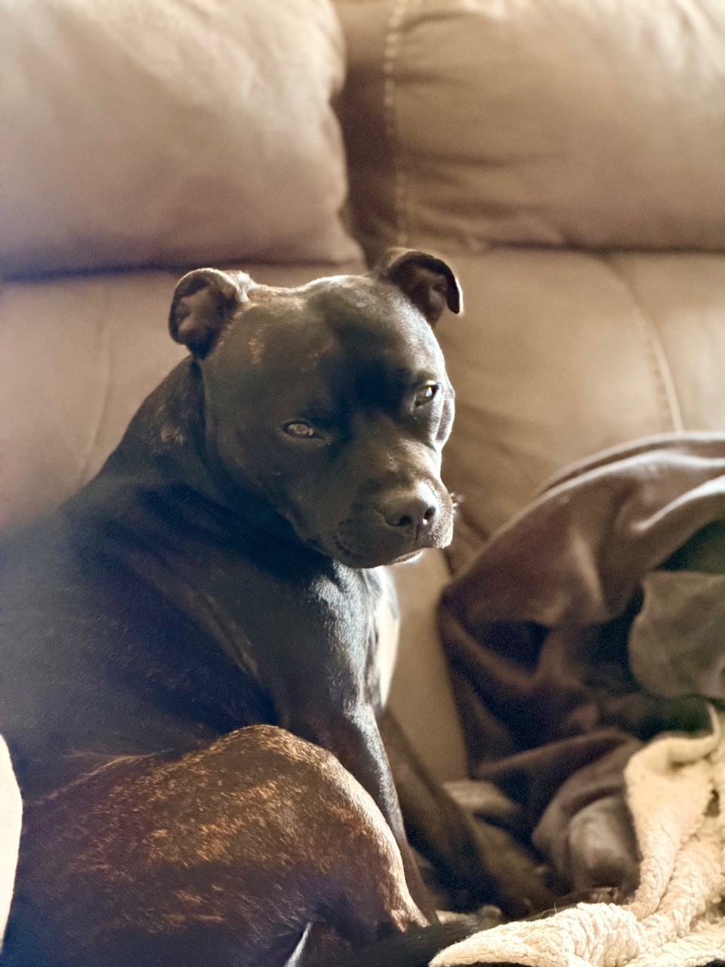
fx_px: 2793
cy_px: 484
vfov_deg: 19.6
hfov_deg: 14.8
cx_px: 362
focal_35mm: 100
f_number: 2.8
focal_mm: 16.89
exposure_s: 1/28
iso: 3200
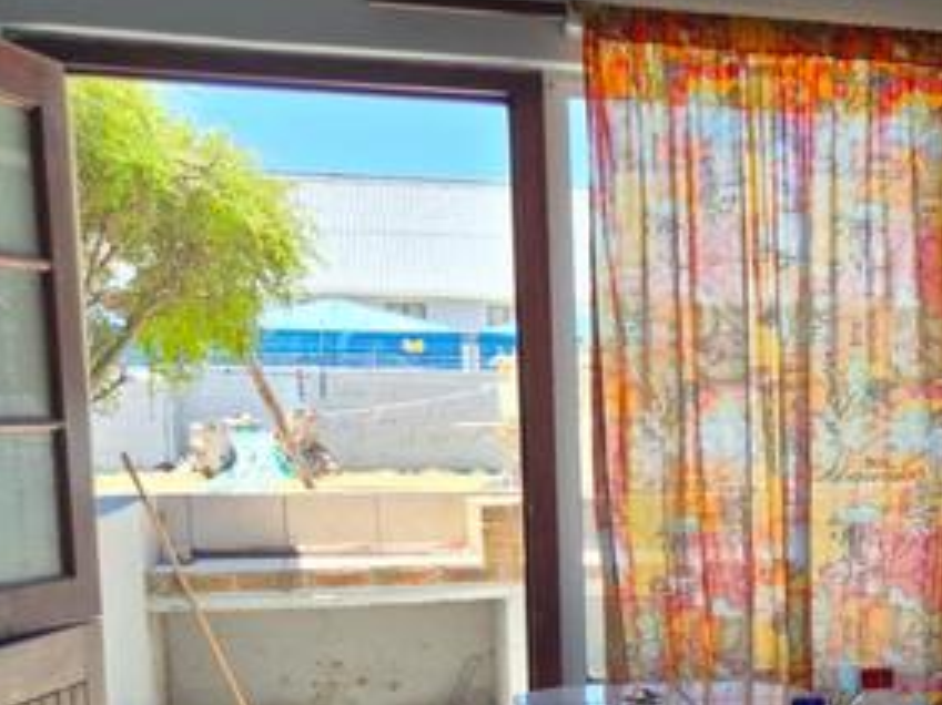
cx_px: 1115
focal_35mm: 65
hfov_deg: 26.6
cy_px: 625
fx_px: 1768
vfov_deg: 22.1
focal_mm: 5.4
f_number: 1.8
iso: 25
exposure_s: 1/132
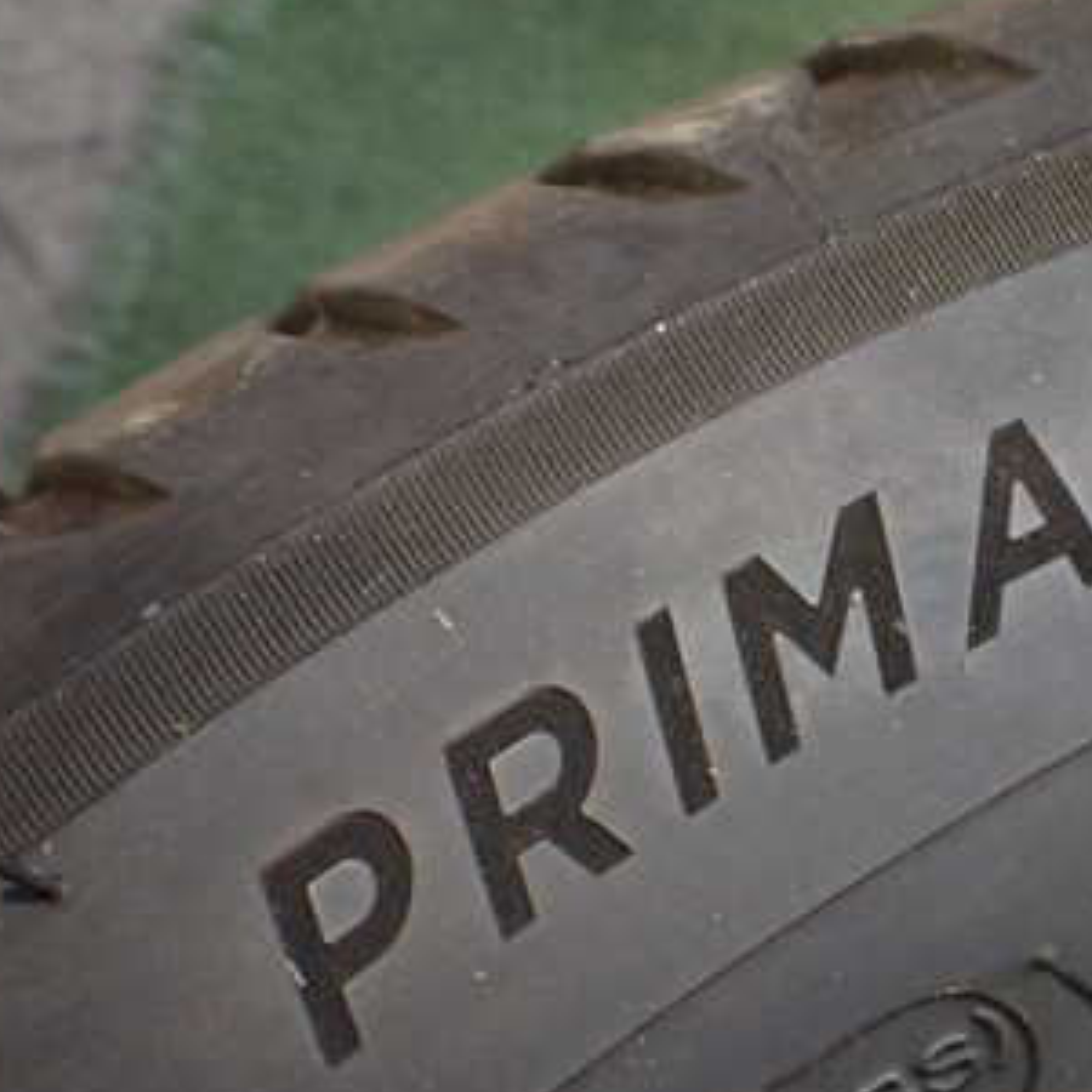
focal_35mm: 53
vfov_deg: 32.2
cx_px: 1037
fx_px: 1892
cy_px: 626
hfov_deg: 30.4
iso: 500
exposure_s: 1/125
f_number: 2.3
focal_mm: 5.4
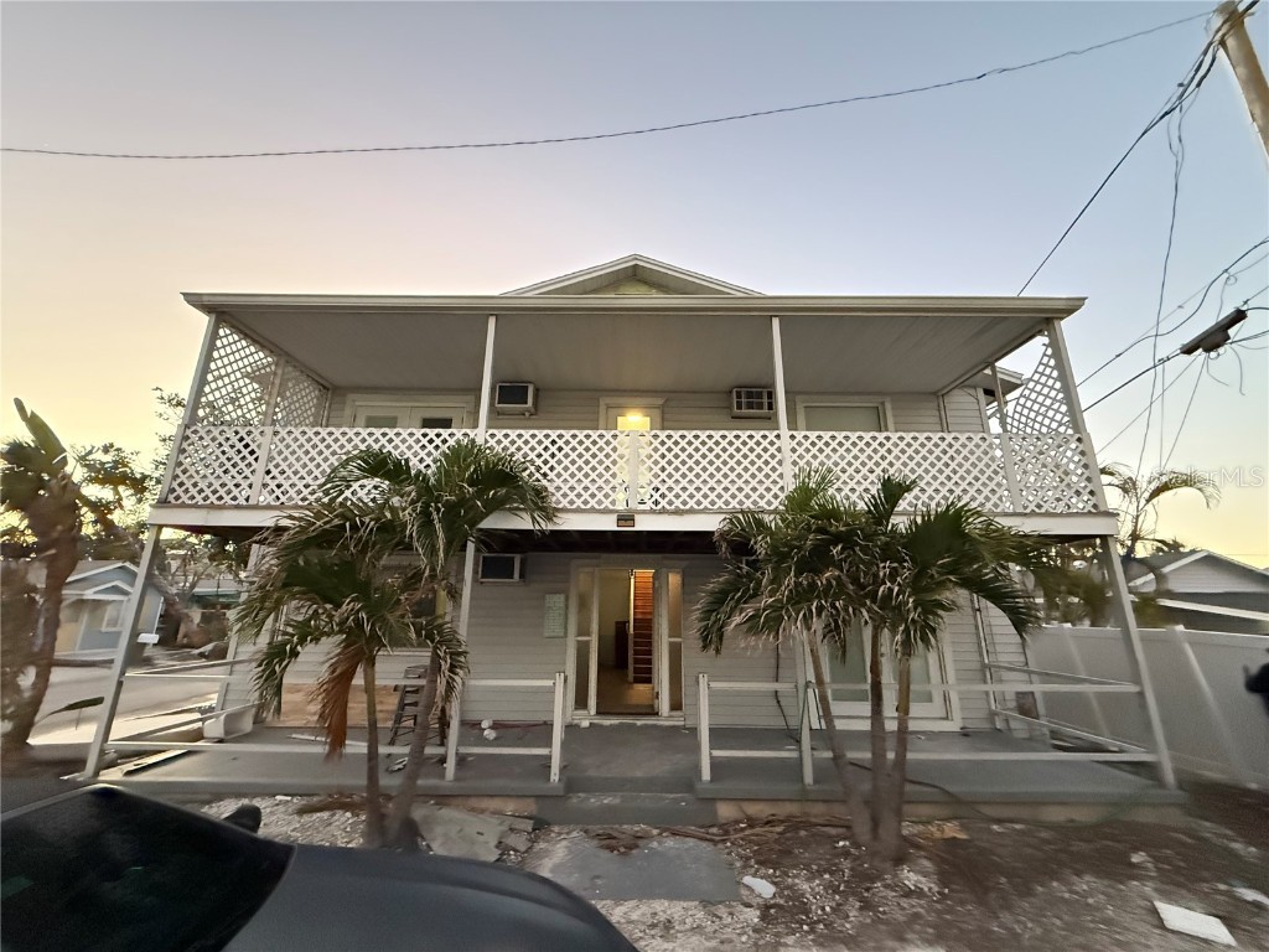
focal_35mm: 14
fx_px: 513
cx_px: 634
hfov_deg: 102.1
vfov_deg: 85.7
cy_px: 476
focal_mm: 2.22
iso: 1250
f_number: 2.2
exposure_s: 1/60
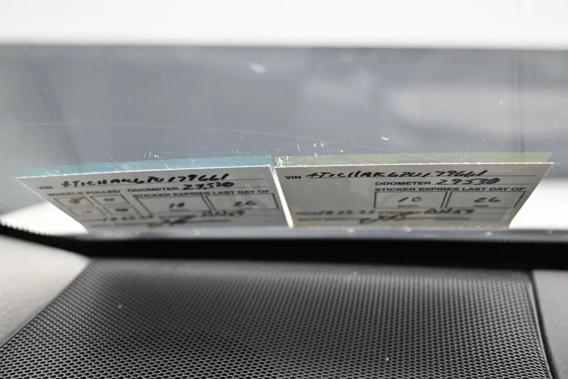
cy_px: 190
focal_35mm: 38
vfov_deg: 35.5
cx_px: 284
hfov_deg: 51.3
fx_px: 592
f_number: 4.2
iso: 560
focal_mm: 25
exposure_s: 1/125
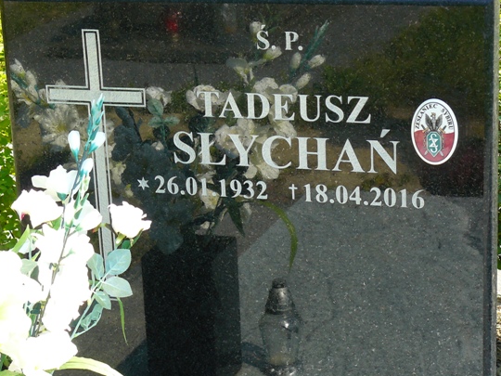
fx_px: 1476
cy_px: 217
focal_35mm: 102
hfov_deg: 19.3
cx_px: 215
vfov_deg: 14.5
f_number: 4
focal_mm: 14.3
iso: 100
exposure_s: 1/160
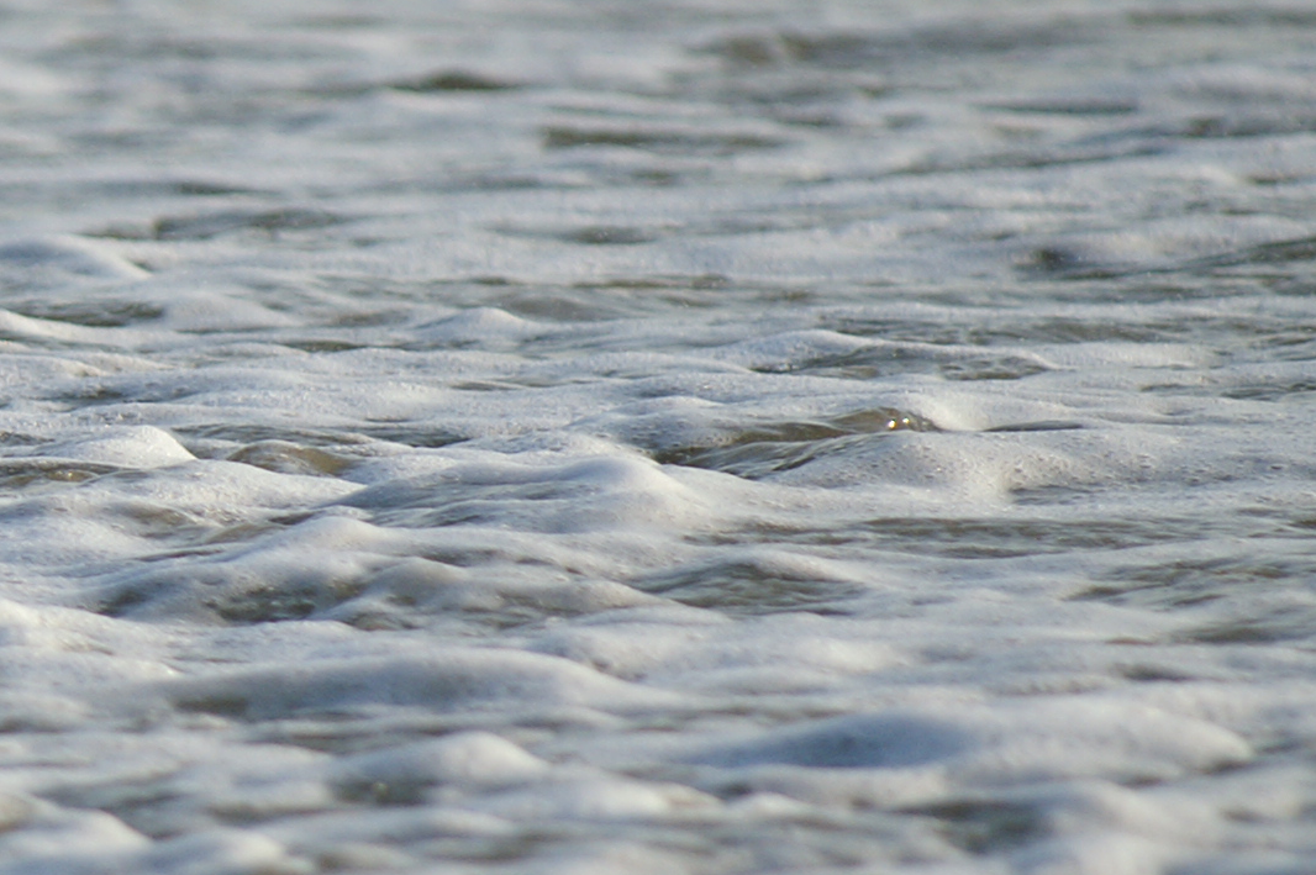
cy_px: 297
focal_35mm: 1270
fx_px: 46388
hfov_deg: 1.6
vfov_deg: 1.1
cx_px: -358
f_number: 5.6
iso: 200
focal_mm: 300
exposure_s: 1/1000
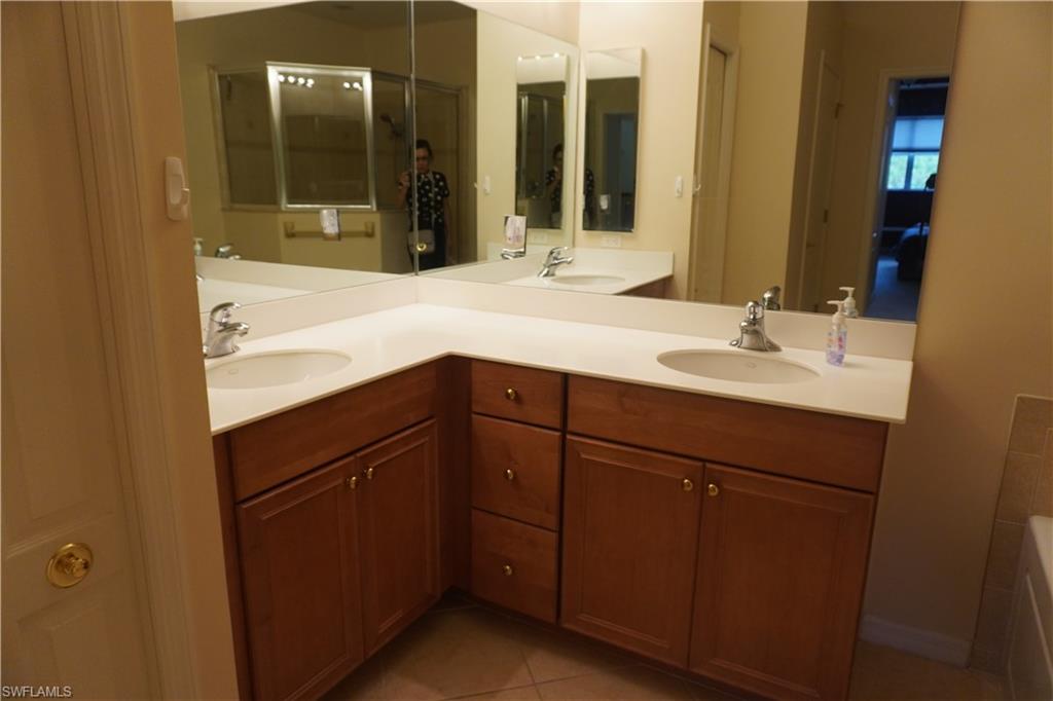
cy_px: 350
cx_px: 526
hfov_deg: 73.8
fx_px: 702
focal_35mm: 24
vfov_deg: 53.1
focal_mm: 16
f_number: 4
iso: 1000
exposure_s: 1/160
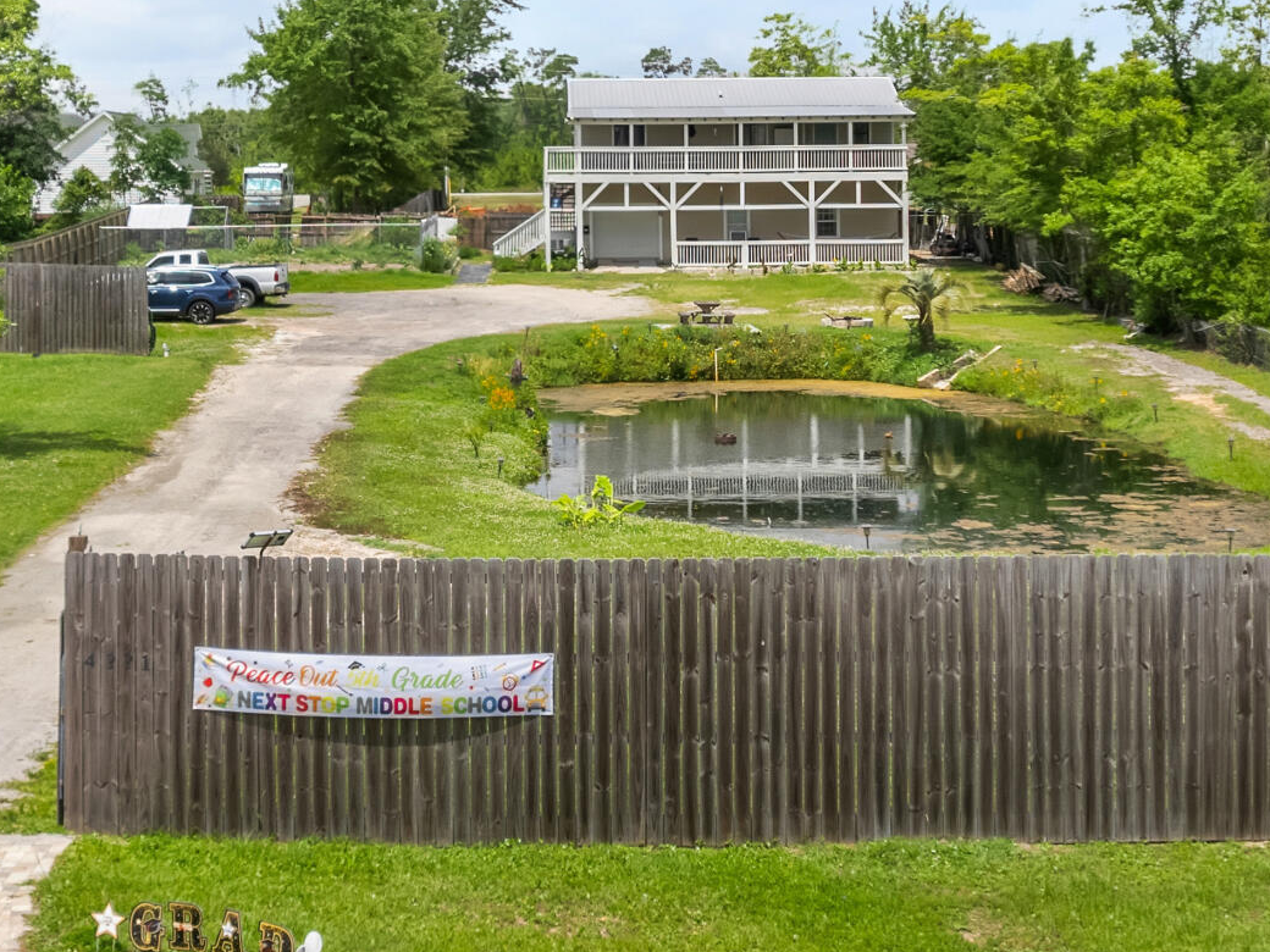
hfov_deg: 31.7
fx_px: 2238
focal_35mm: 61
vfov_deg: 23.7
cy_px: 221
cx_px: 575
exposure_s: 1/2500
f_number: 2.8
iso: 100
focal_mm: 8.38
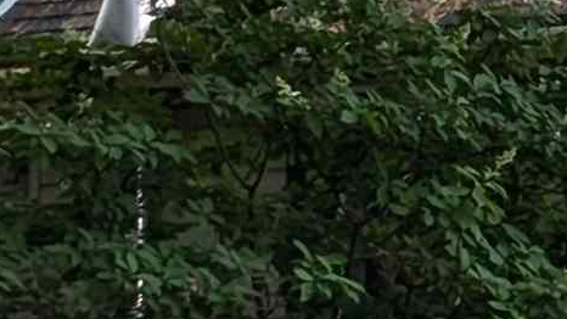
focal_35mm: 344
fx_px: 5171
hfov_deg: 6.2
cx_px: 1001
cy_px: 189
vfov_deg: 3.5
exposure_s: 1/417
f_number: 1.85
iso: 53
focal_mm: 6.81
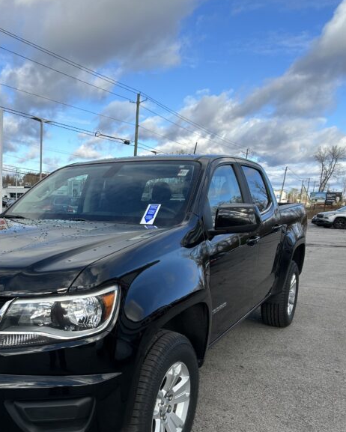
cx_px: 49
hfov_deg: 32.2
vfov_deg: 40.8
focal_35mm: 45
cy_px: 272
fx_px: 576
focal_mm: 5.7
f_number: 1.5
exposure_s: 1/2008
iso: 50
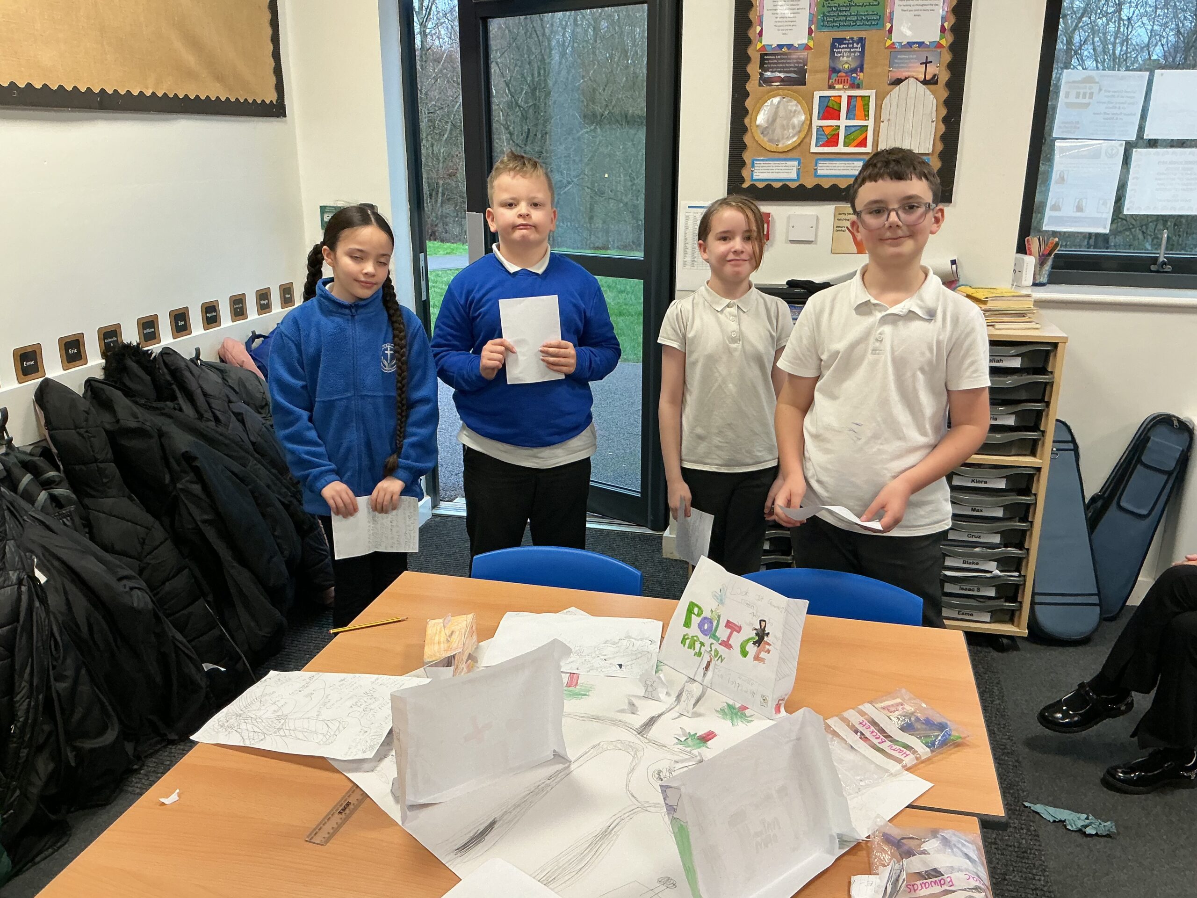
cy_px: 449
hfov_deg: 61.7
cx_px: 598
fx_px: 1003
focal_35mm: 29
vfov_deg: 48.2
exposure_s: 1/60
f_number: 1.8
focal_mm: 3
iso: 80
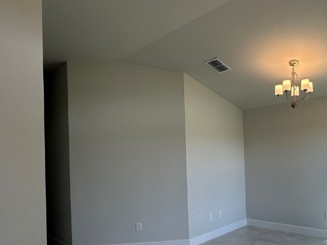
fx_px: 255
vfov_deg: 50.7
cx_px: 219
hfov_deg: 63.6
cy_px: 156
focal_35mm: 27
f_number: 2.2
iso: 40
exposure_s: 1/177
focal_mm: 2.22
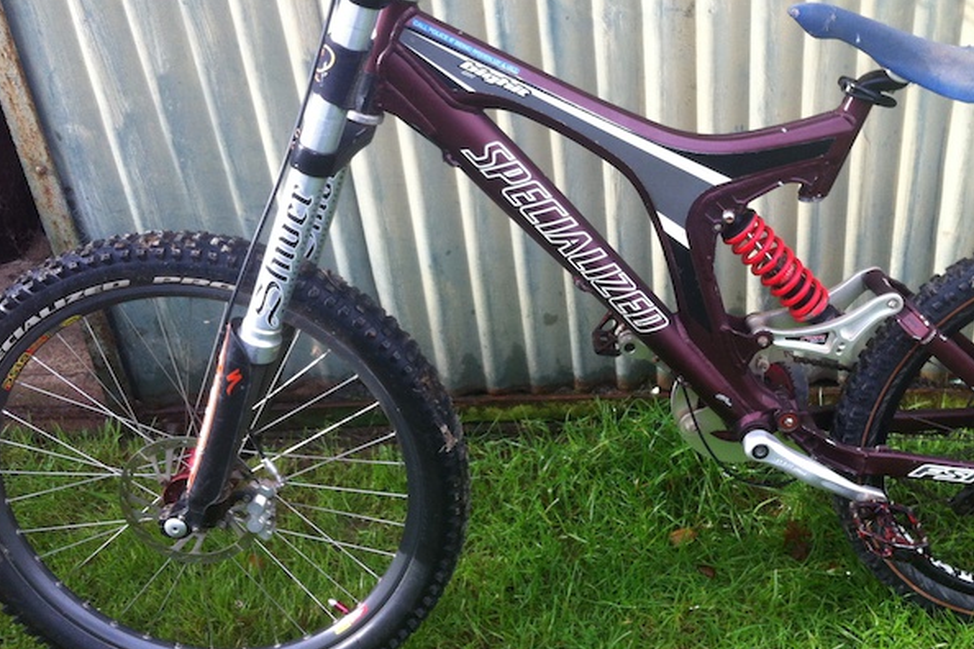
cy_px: 246
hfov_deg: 40.1
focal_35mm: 49
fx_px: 1326
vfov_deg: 27.4
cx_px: 600
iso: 80
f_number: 2.8
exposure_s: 1/160
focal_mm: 3.85
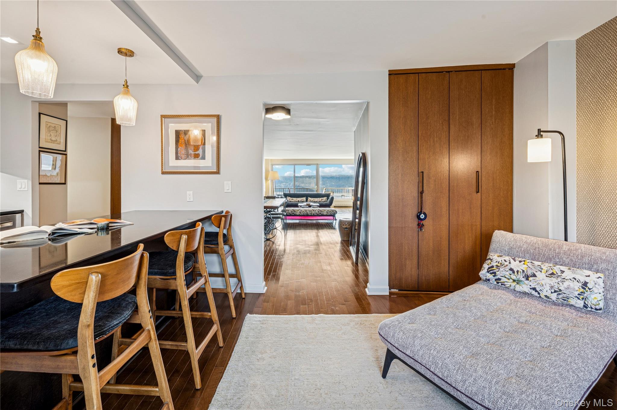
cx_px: 308
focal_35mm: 14
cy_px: 205
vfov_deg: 81.1
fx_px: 240
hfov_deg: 104.3
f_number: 11
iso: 200
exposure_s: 1/5
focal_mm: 14
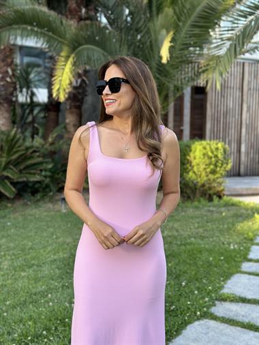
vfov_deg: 39.6
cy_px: 172
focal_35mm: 48
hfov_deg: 30.3
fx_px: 478
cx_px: 130
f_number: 1.78
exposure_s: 1/237
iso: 80
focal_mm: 6.86
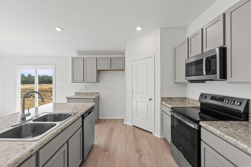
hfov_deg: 100.4
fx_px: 105
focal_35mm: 15
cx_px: 126
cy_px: 84
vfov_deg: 77.3
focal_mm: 10
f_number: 9
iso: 250
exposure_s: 1/13
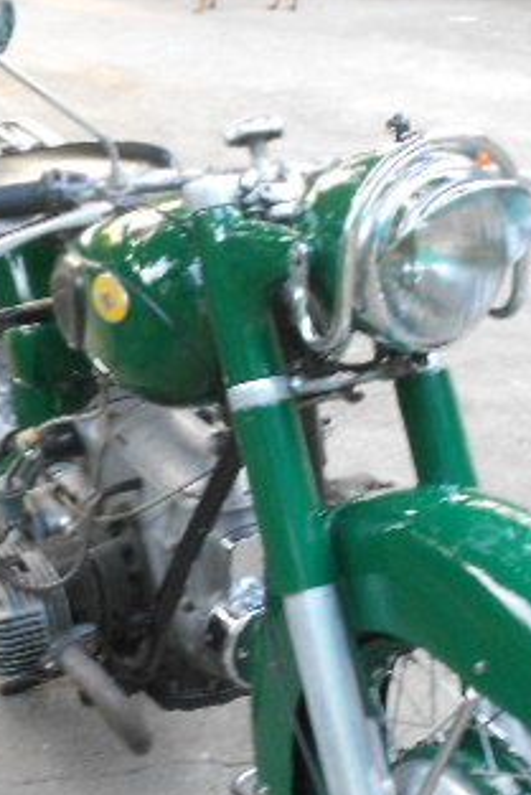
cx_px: 328
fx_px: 1503
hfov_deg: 20.0
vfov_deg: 29.2
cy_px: 584
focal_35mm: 68
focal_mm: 6
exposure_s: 1/30
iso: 400
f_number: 3.6
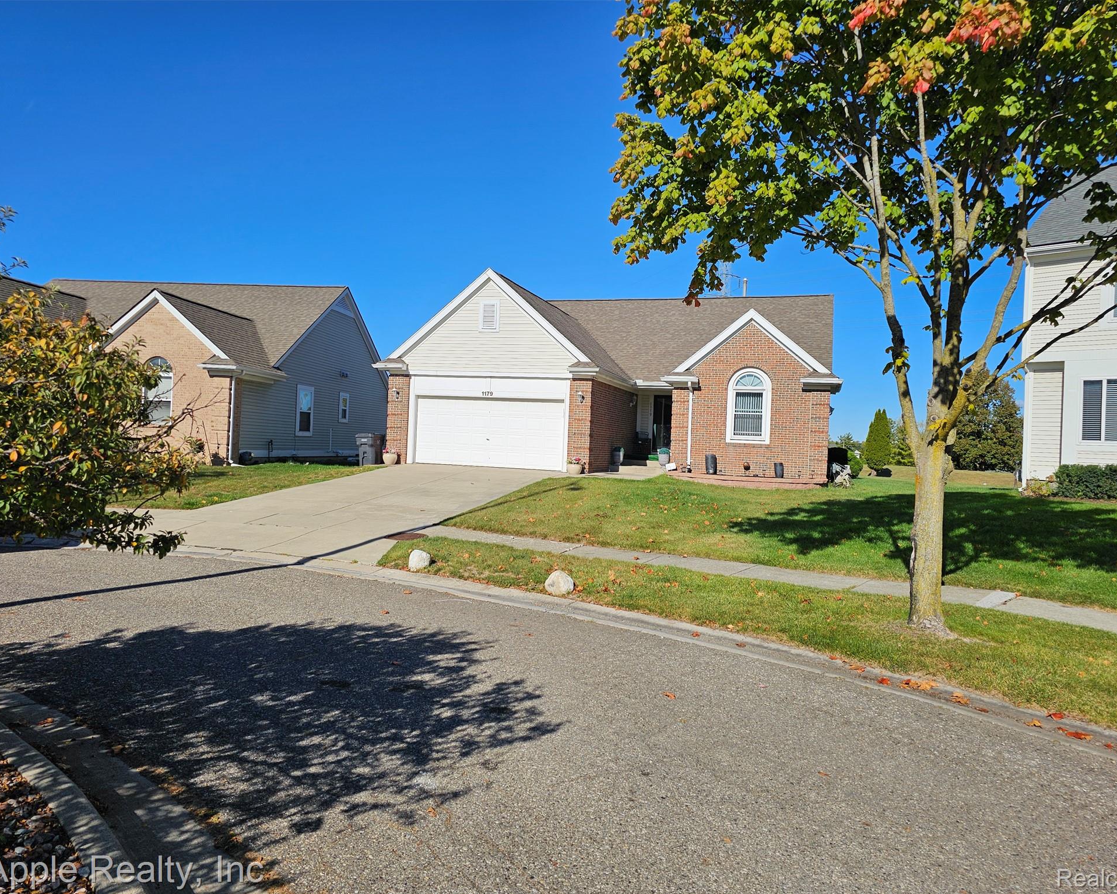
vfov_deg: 58.8
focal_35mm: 24
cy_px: 447
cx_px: 575
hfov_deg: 70.3
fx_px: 793
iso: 12
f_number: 1.7
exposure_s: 1/1756
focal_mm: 6.3
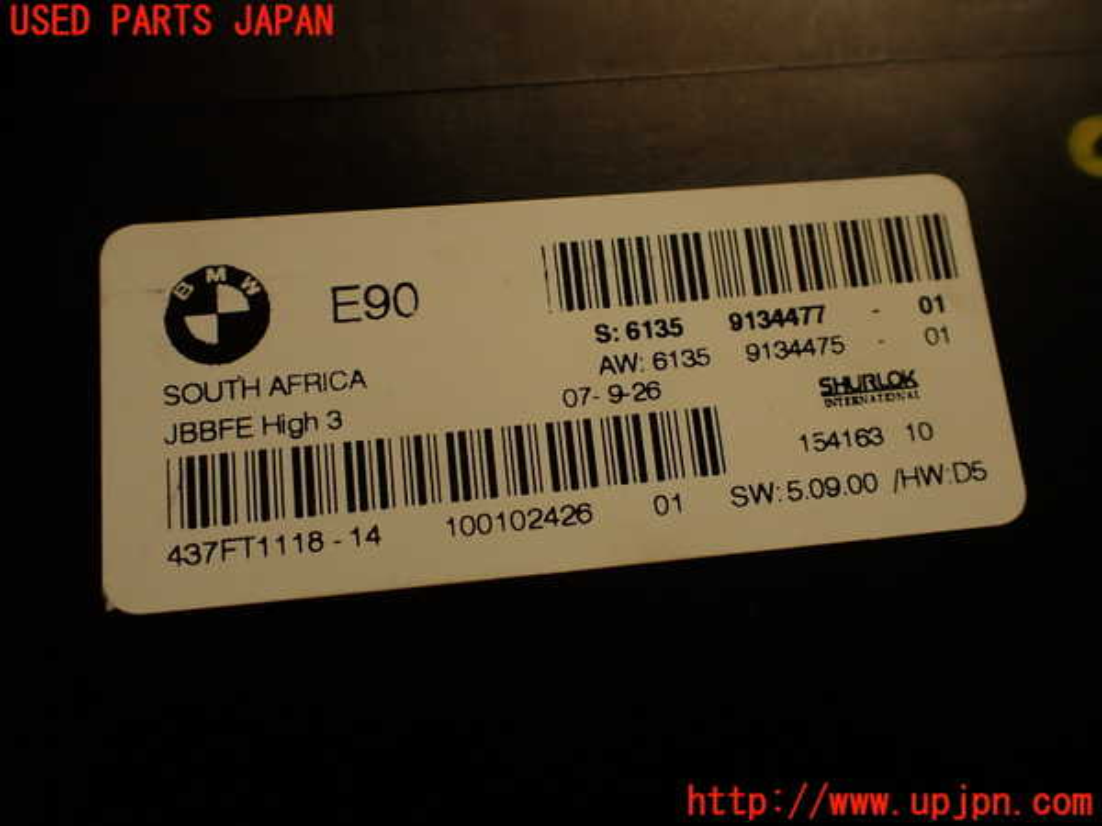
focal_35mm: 30
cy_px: 413
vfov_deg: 46.8
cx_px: 551
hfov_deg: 60.0
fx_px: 955
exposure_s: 1/60
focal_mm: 5.4
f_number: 2.3
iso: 160
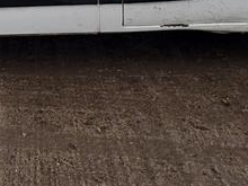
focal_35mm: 57
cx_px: -23
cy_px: -123
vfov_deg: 20.4
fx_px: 408
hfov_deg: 30.4
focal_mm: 2.22
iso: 40
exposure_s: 1/399
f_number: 2.2
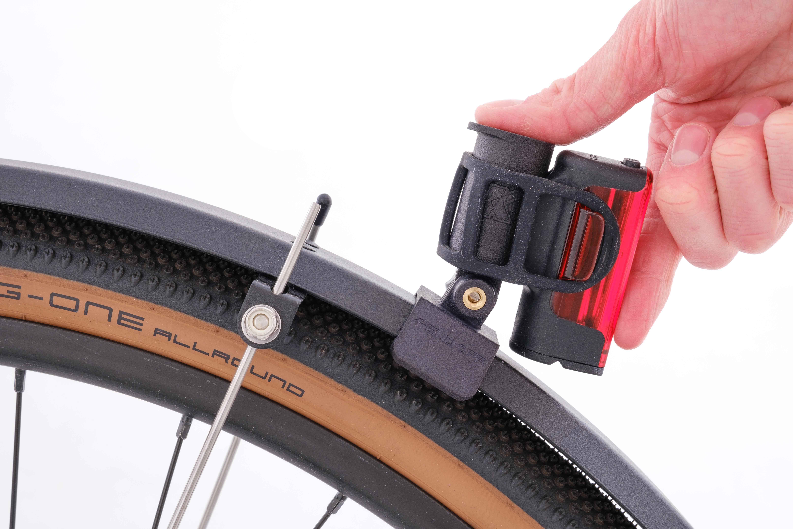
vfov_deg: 20.0
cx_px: 396
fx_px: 1498
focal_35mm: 68
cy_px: 264
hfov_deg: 29.7
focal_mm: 45.5
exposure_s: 1/125
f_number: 11
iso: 160
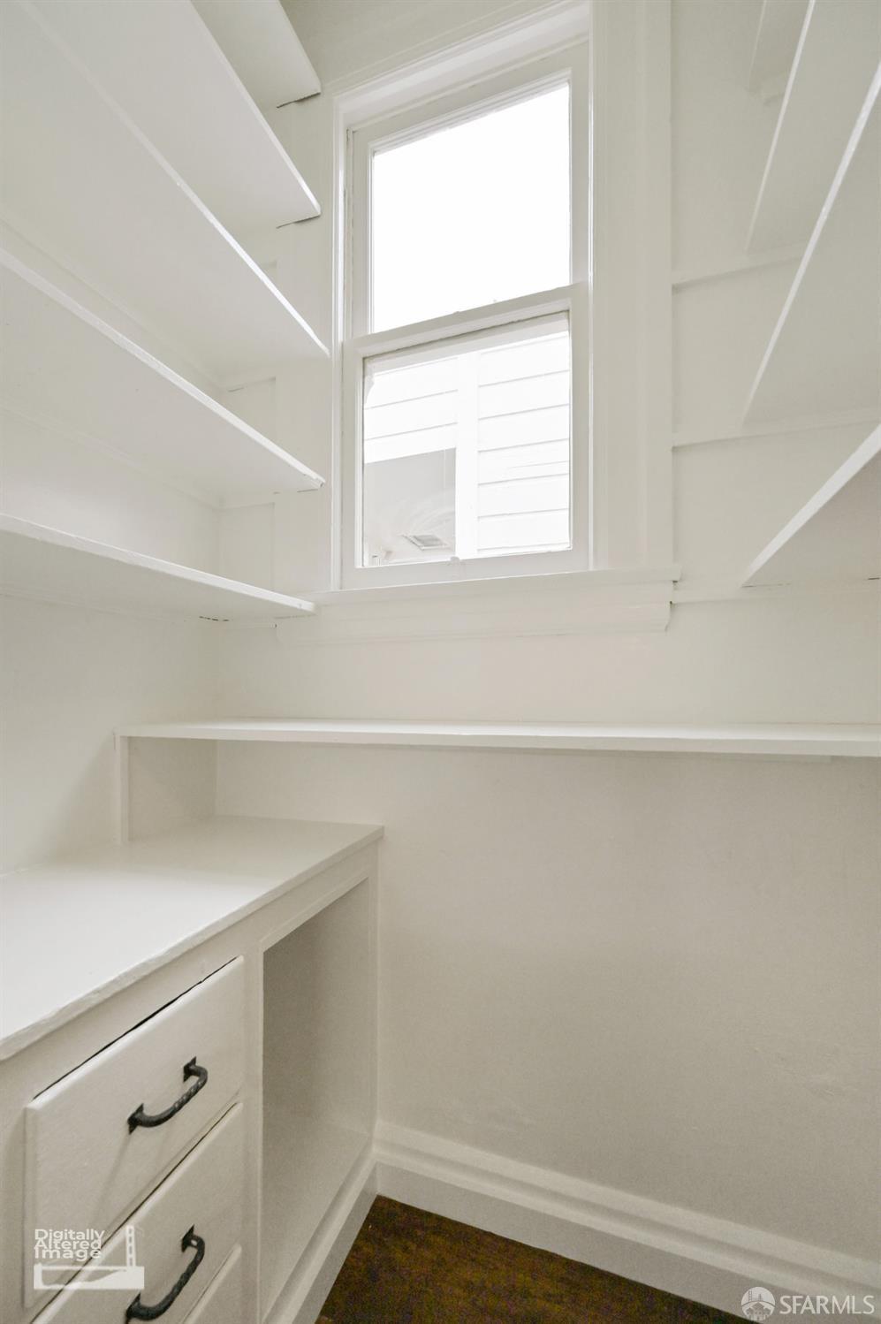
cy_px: 662
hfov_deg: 81.1
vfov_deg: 104.3
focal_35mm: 14
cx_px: 440
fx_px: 514
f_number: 6.3
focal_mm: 14
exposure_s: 1/200
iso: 640
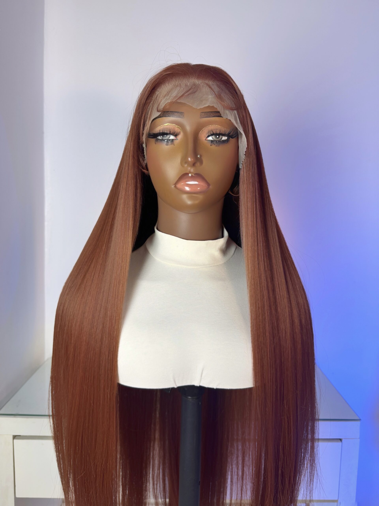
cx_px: 190
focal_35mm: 24
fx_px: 350
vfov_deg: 71.6
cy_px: 253
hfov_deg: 56.8
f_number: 1.78
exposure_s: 1/100
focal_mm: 6.76
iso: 50
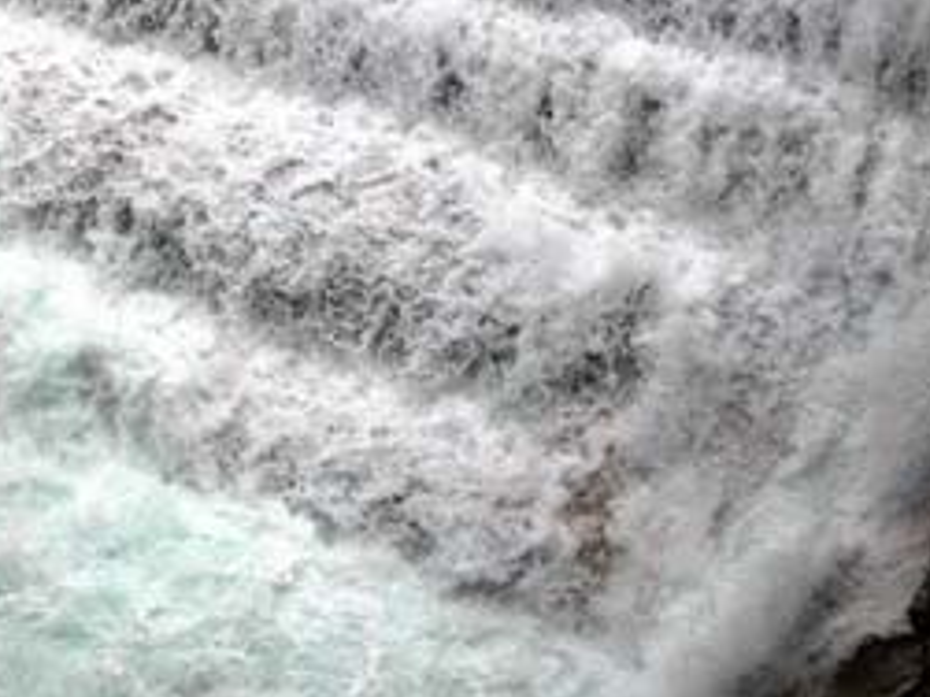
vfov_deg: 23.8
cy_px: 202
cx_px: 308
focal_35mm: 61
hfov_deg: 31.4
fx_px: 1638
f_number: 2.8
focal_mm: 8.9
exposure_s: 1/1000
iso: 100
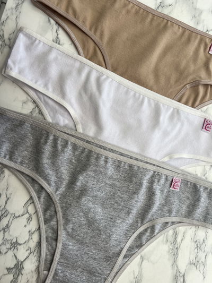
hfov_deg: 53.1
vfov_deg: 67.3
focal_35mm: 26
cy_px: 142
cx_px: 106
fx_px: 212
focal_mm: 5.7
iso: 50
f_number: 1.5
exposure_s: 1/552
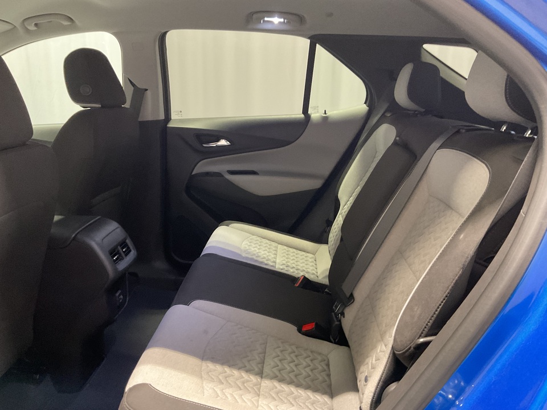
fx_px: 458
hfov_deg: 61.7
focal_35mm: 29
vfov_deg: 48.2
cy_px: 205
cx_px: 274
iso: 320
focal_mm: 3
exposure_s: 1/30
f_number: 1.8
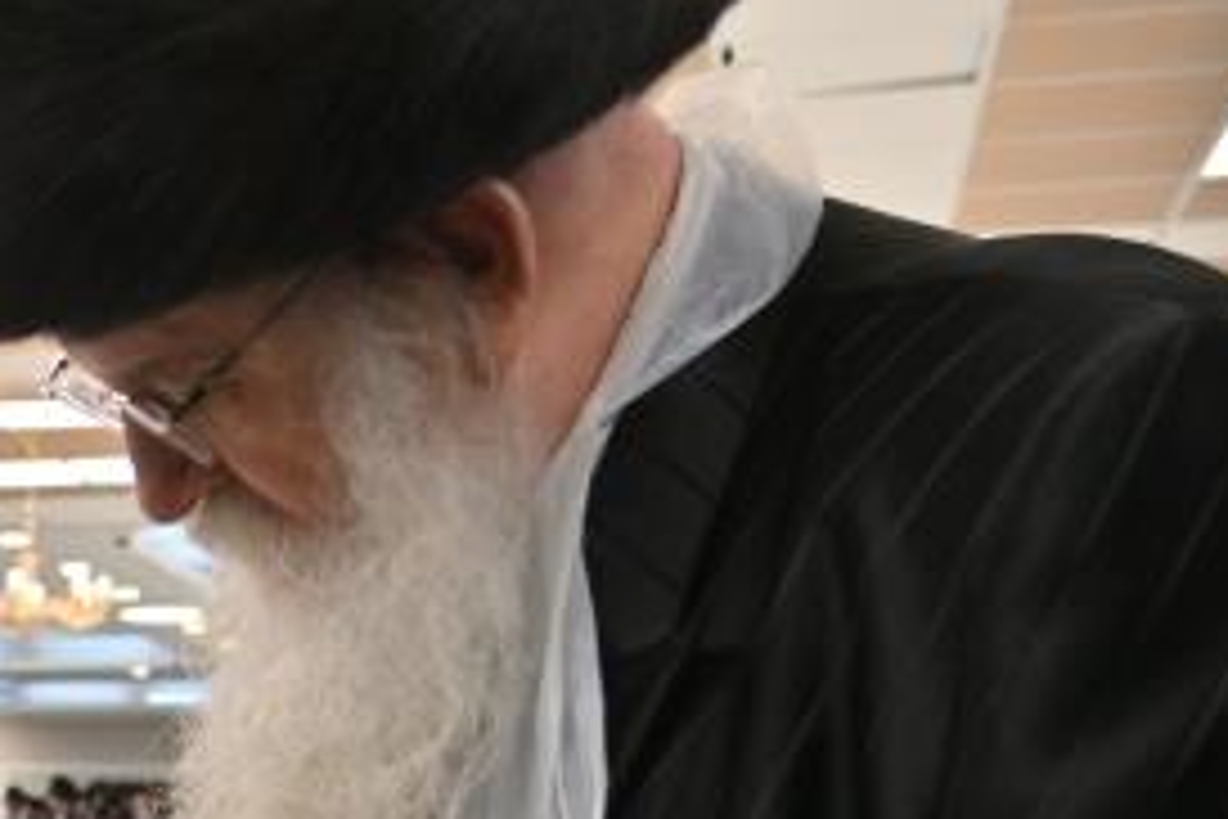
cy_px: 1172
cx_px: -508
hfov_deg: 20.1
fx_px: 3070
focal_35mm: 90
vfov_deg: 14.3
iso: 640
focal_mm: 24
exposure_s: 1/400
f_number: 4
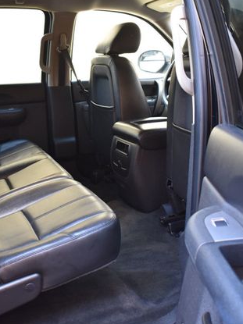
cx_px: 98
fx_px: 375
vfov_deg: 46.8
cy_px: 162
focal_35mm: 40
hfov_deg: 35.8
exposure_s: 1/60
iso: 450
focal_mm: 18
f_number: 4
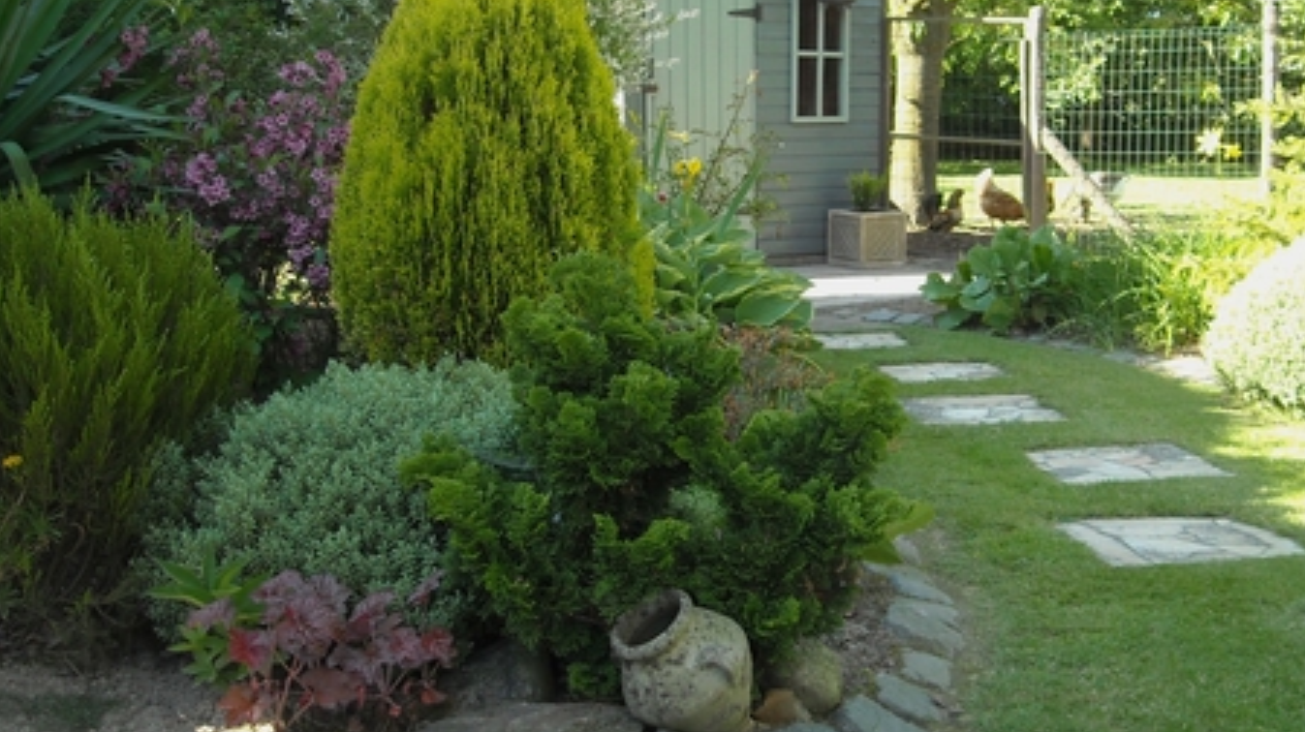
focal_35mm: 51
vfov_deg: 23.4
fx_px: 1764
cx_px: 677
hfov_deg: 40.6
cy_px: 259
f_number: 2.8
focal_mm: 5.7
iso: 64
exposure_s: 1/88
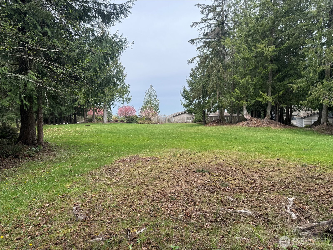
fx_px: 231
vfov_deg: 56.8
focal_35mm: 24
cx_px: 166
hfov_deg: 71.6
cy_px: 125
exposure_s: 1/1172
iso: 80
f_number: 1.78
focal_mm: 6.76
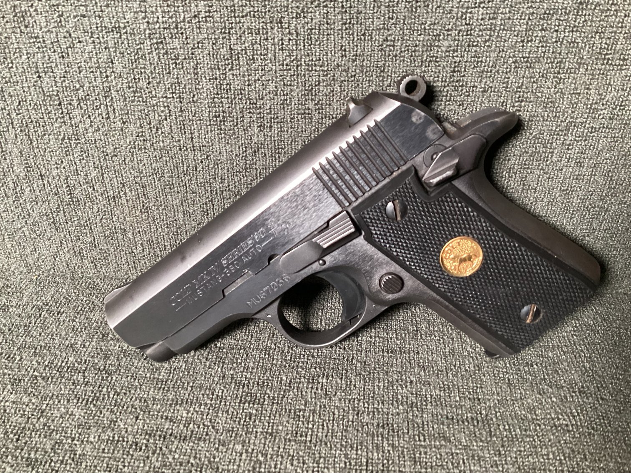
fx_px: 565
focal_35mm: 31
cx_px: 316
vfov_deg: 45.4
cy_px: 236
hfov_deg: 58.3
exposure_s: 1/40
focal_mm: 3.3
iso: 400
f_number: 2.4
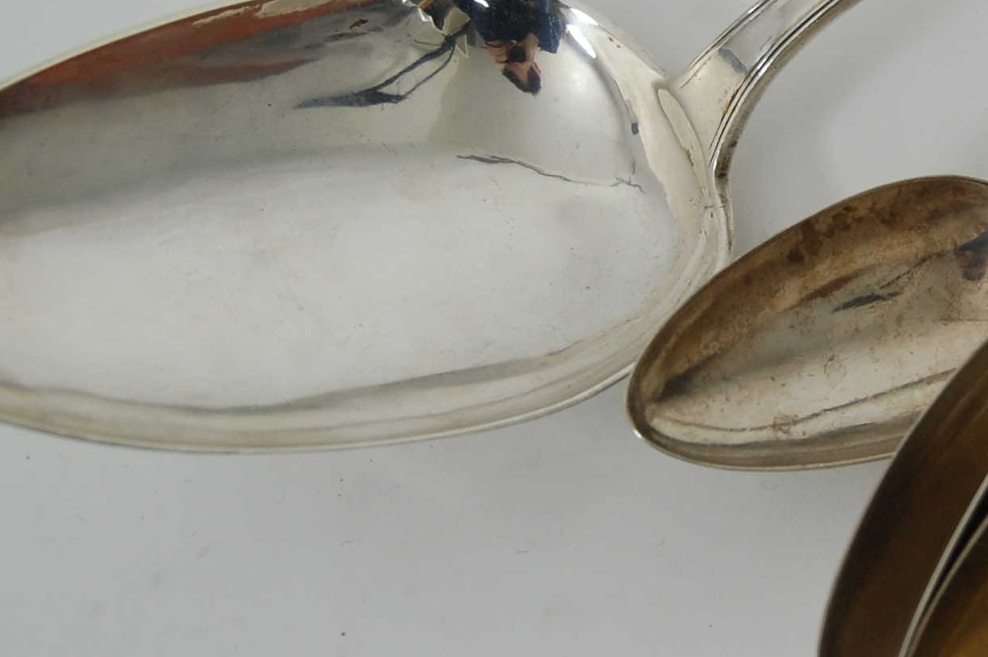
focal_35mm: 95
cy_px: 209
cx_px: 926
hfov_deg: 20.9
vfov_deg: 14.3
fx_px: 2605
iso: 400
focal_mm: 26
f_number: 4.2
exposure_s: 1/60
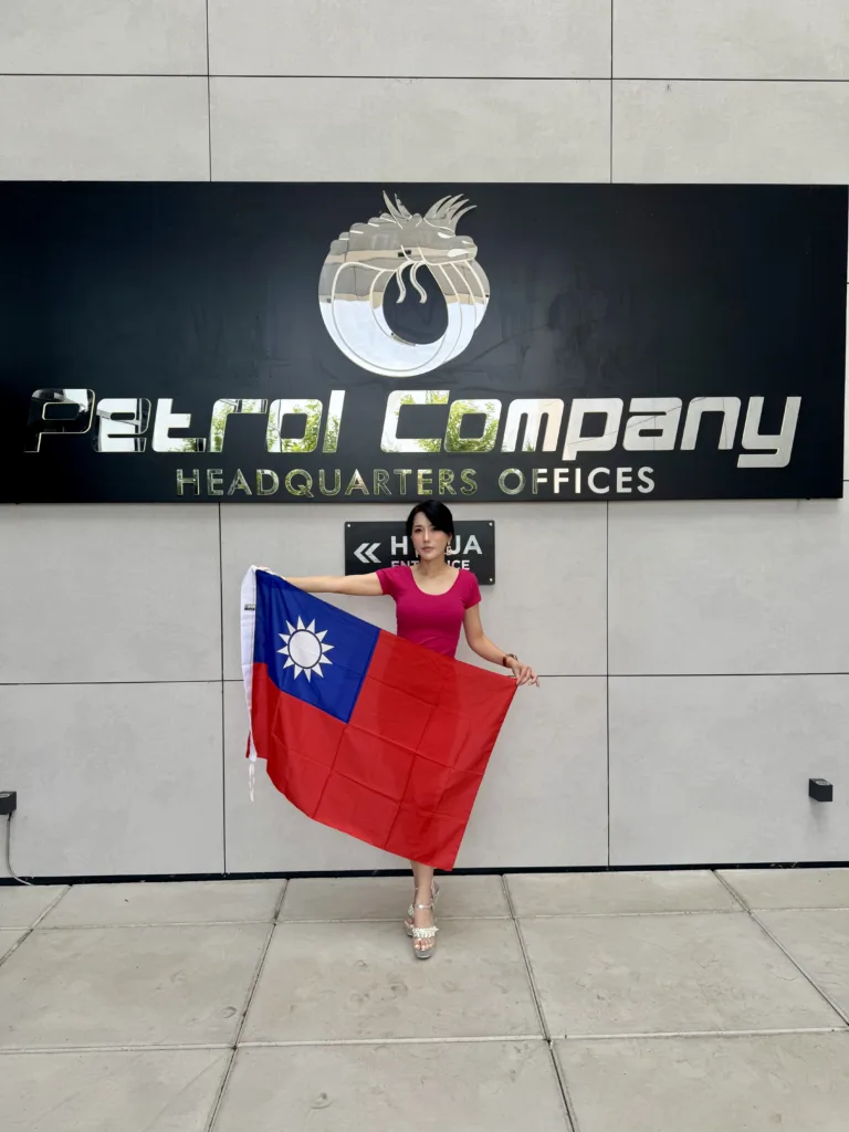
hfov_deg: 56.8
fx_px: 785
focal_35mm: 24
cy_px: 566
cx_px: 424
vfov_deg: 71.6
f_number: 1.78
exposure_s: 1/1026
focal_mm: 6.76
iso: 80
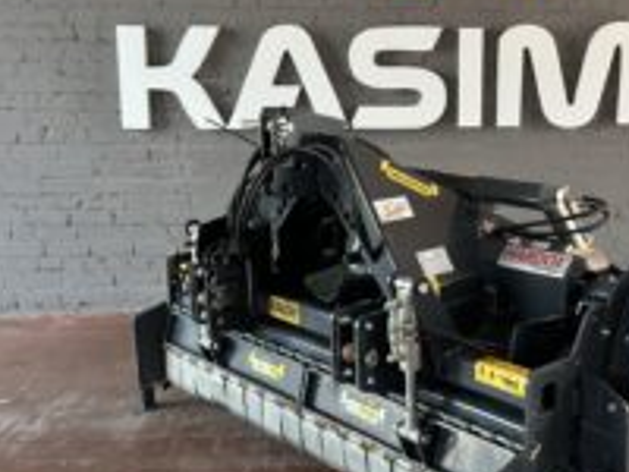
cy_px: 233
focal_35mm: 48
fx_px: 872
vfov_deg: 30.3
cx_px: 418
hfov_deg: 39.2
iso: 80
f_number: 1.78
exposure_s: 1/121
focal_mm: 6.86
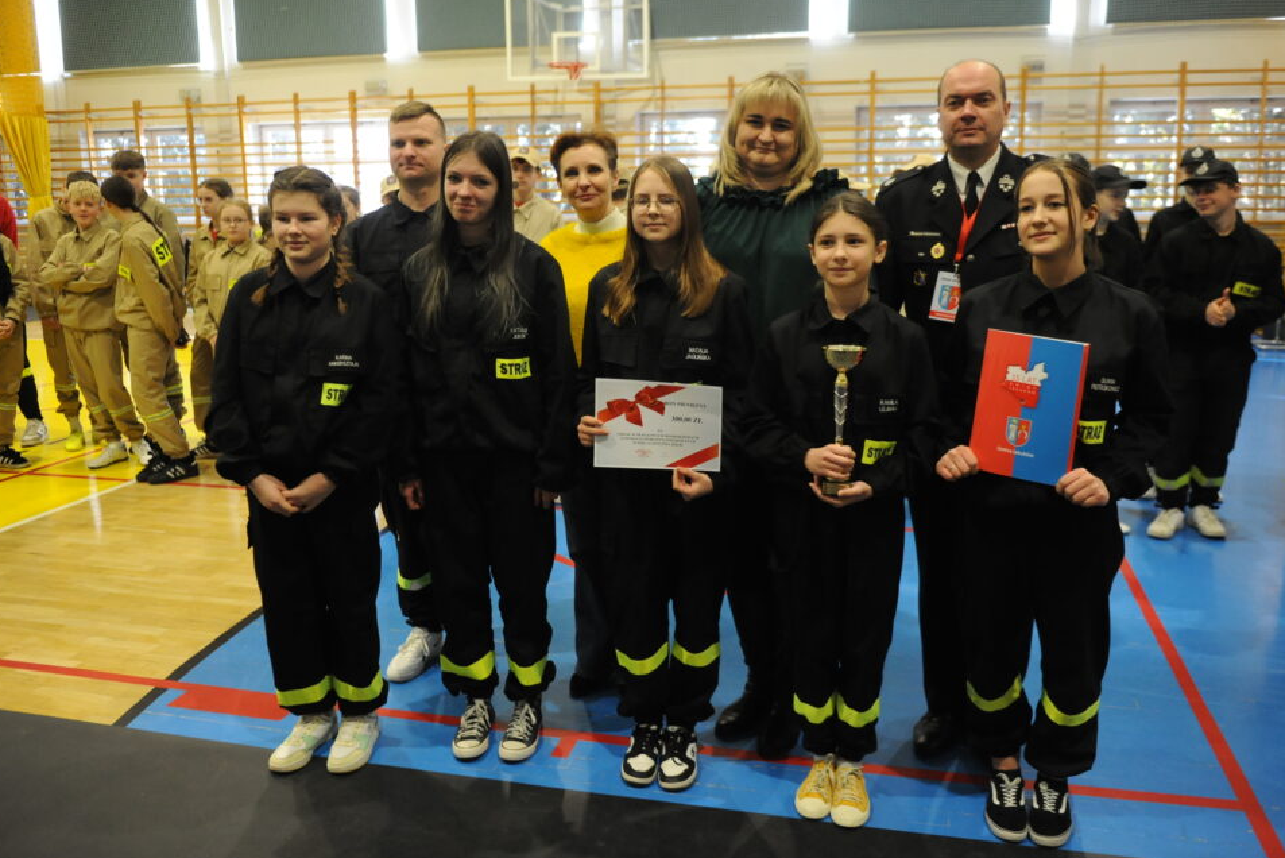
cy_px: 400
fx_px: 1035
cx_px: 670
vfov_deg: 45.0
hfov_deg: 63.6
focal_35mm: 29
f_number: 2.8
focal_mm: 27
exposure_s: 1/250
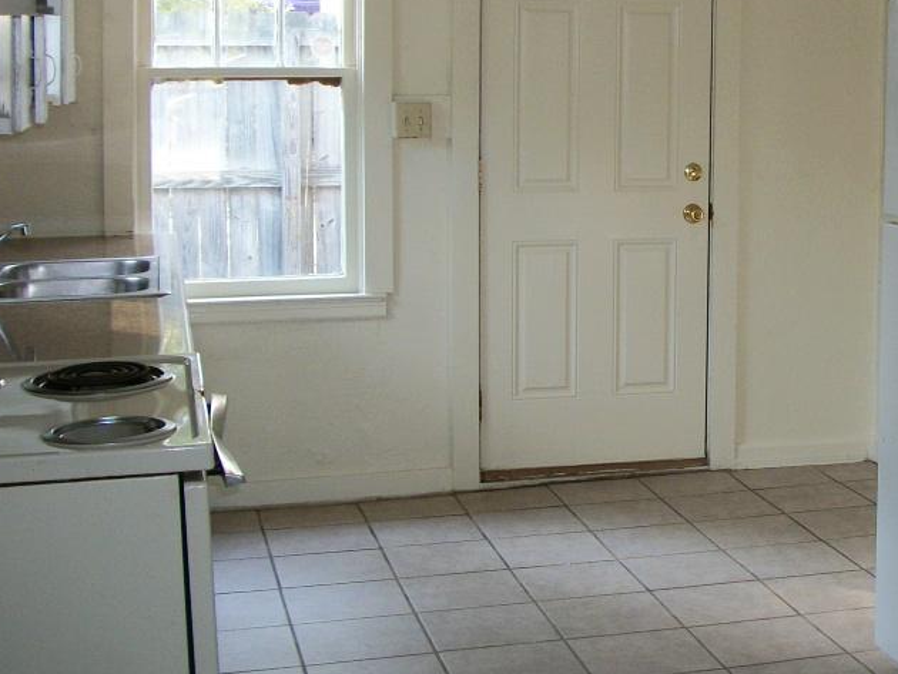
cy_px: 241
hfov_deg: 28.7
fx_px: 1687
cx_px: 798
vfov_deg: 22.5
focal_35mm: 65
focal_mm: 5.7
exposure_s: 1/30
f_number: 2.9
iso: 80
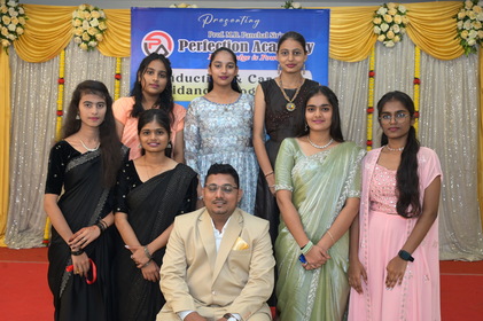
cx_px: 242
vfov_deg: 28.6
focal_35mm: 47
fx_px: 630
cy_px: 160
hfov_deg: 41.9
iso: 1600
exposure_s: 1/125
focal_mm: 47
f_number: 7.1
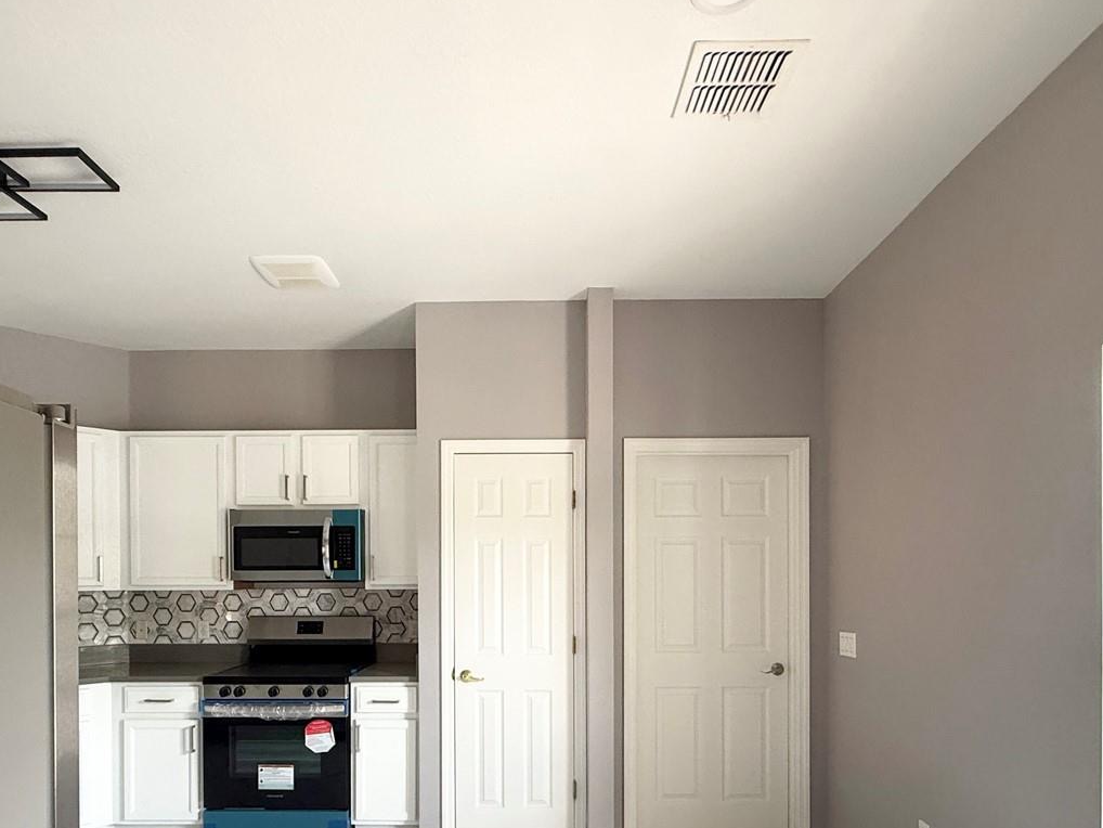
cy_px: 584
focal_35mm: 22
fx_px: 701
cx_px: 537
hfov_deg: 76.4
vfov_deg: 59.0
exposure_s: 1/99
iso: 250
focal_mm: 2.22
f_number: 2.2
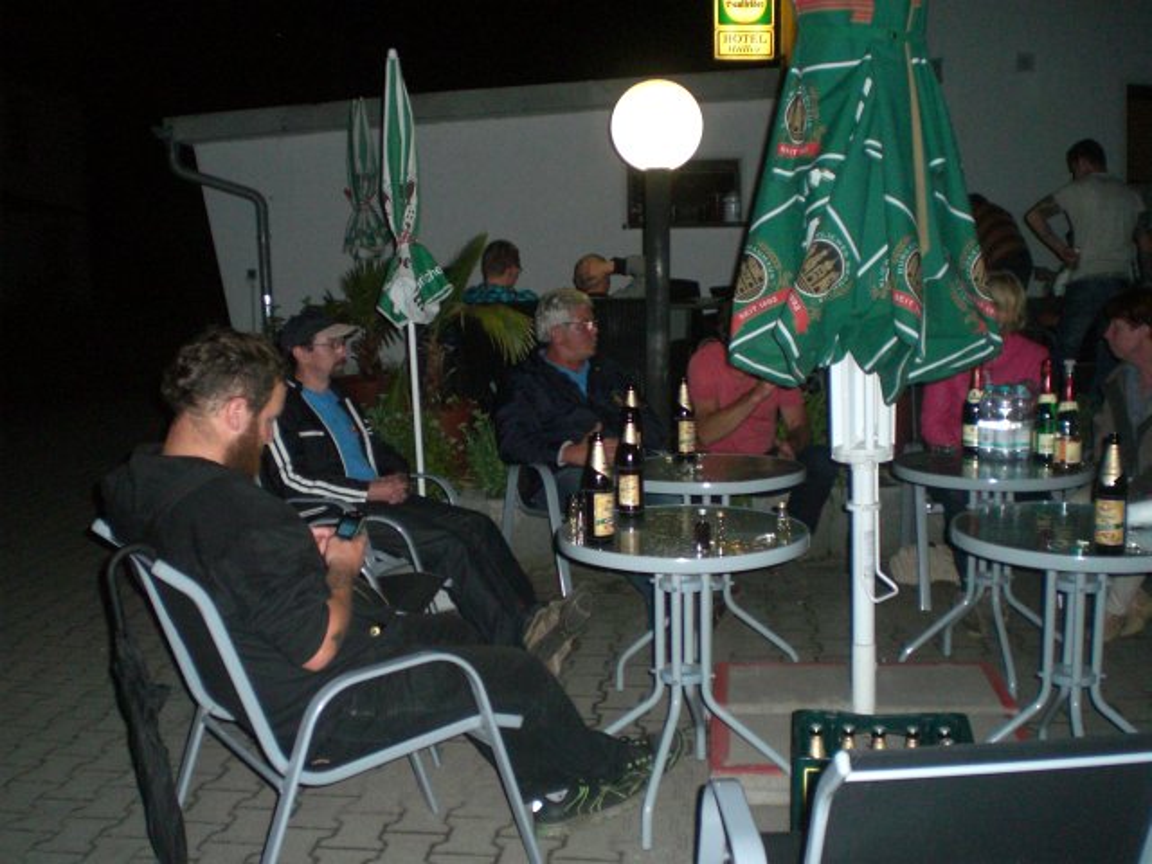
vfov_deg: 37.7
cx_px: 576
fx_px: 1265
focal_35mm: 38
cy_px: 432
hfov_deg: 49.0
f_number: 3.1
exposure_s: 1/60
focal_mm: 6.3
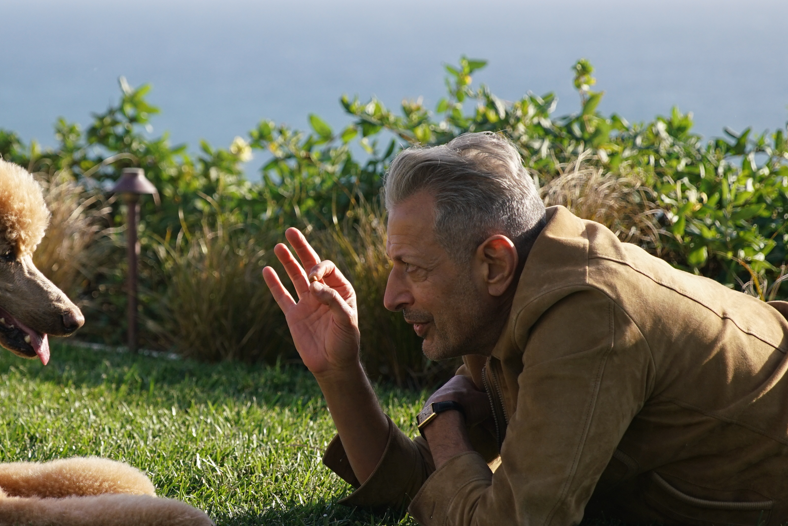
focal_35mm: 175
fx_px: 3831
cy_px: 274
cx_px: 186
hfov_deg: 11.7
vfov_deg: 7.9
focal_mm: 70
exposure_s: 1/2500
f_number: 2.8
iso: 320
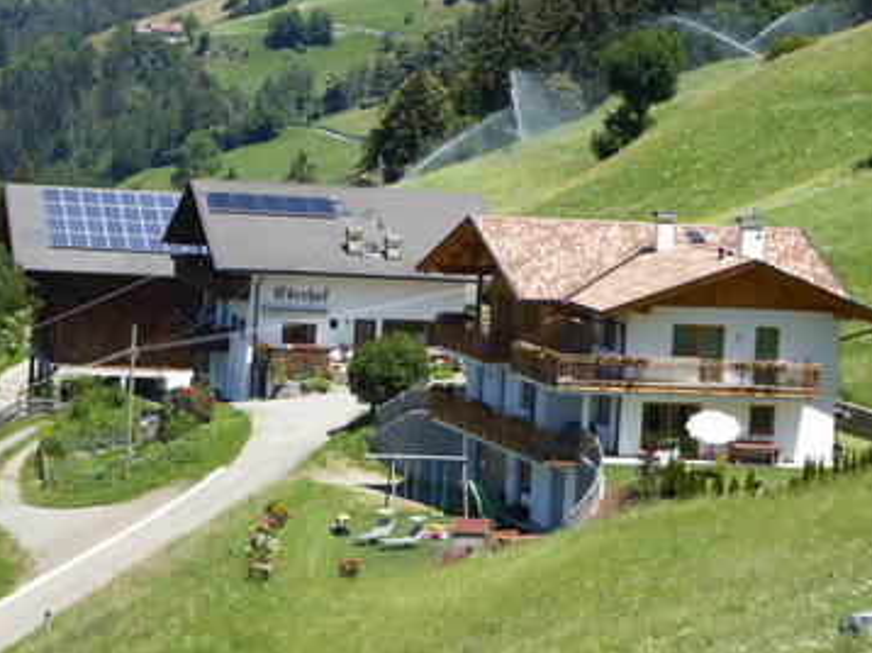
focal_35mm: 198
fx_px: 4984
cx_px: 463
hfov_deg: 10.0
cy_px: 358
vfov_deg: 7.5
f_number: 5.5
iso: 100
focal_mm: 28.7
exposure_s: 1/250
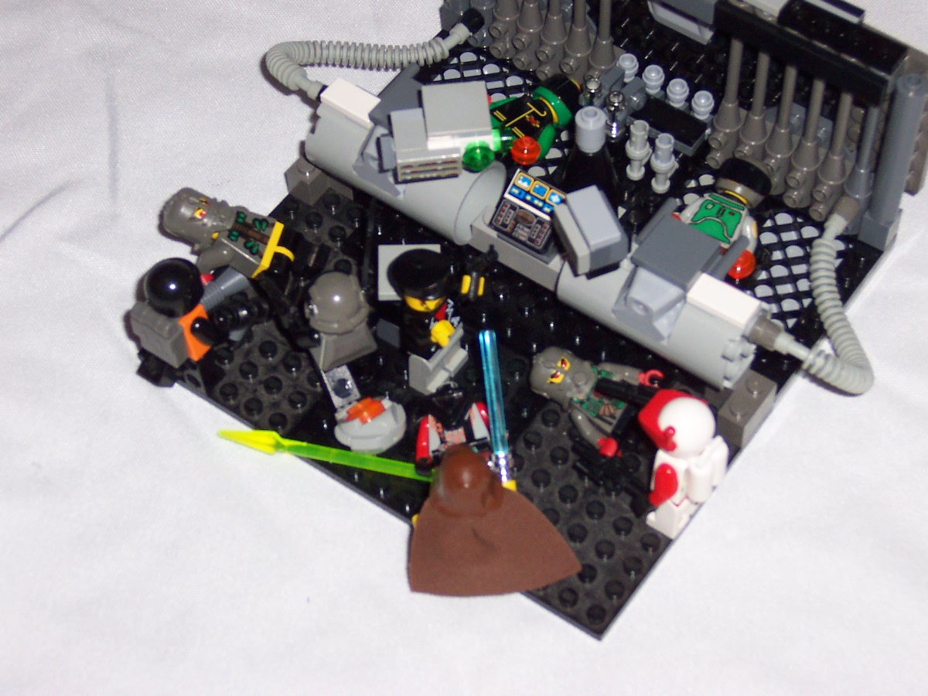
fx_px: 2627
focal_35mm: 98
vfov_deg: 15.1
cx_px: 464
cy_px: 348
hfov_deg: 20.0
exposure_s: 1/90
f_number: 4
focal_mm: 15.2
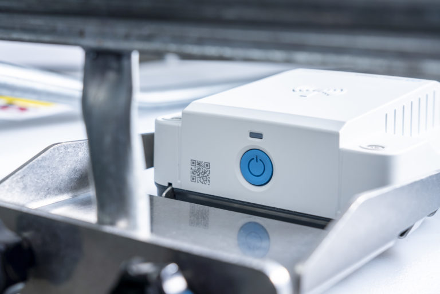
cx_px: 220
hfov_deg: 29.7
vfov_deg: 20.0
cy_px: 147
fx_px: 831
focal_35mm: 68
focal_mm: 68
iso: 100
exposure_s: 1/250
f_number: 7.1
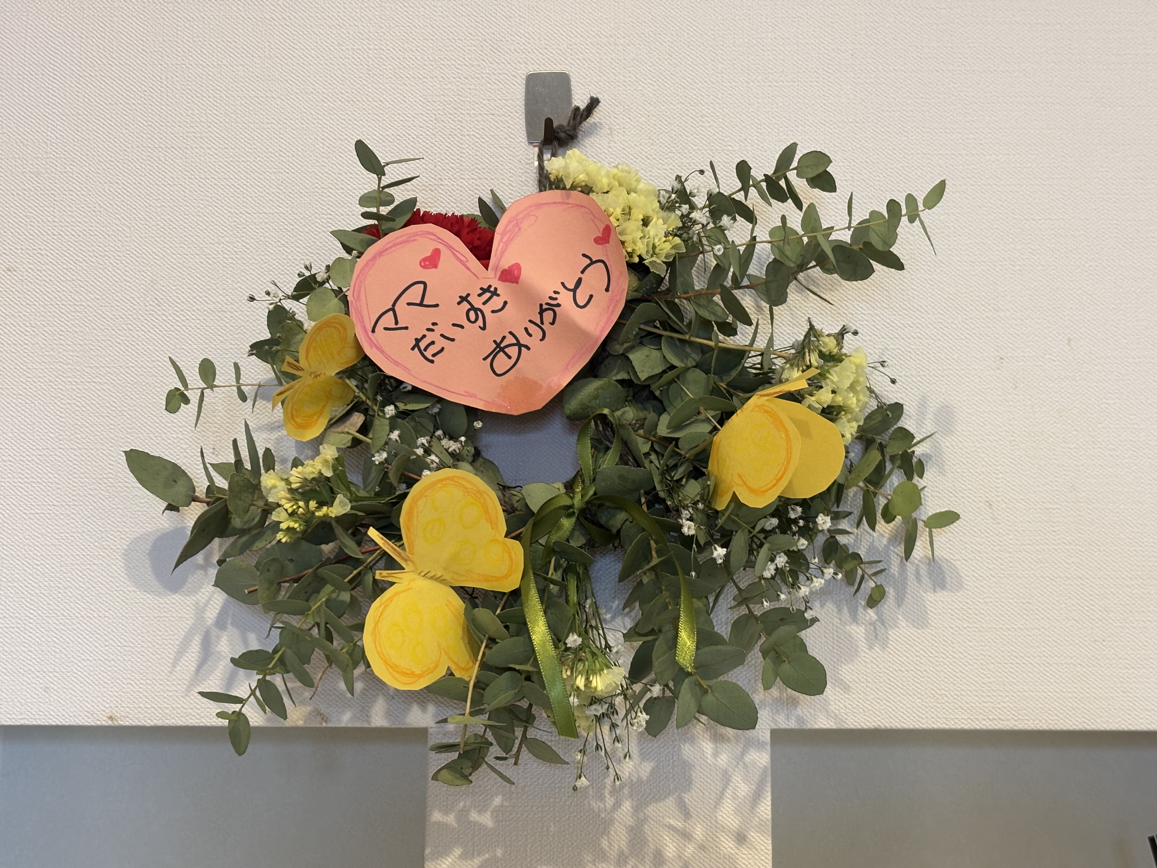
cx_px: 578
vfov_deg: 28.0
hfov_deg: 36.8
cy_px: 434
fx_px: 1738
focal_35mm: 52
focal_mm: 5.96
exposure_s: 1/55
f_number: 1.6
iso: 160
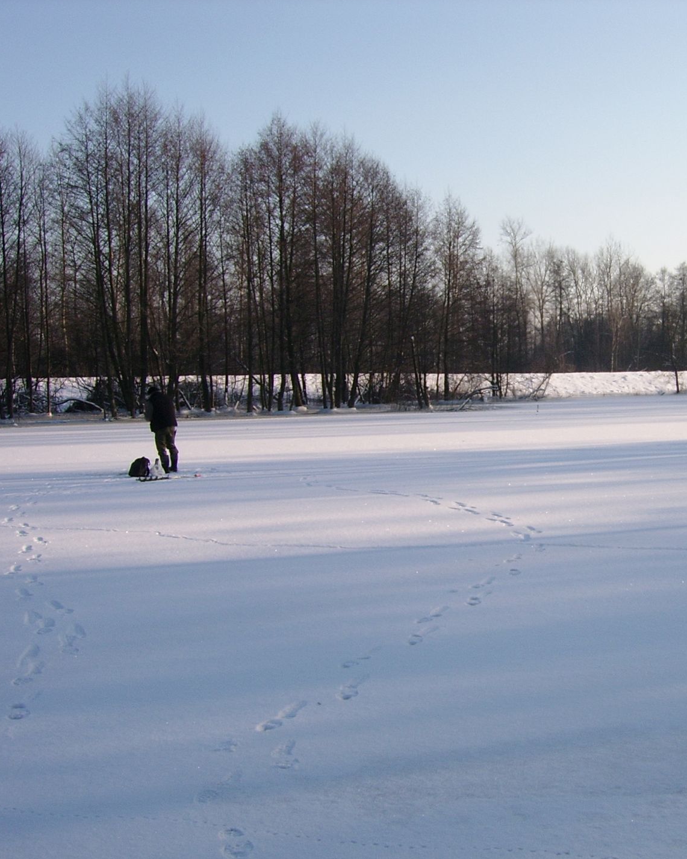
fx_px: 1169
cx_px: 535
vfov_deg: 40.3
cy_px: 428
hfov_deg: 32.0
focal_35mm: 46
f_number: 5.8
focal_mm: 5.95
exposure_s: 1/250
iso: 50
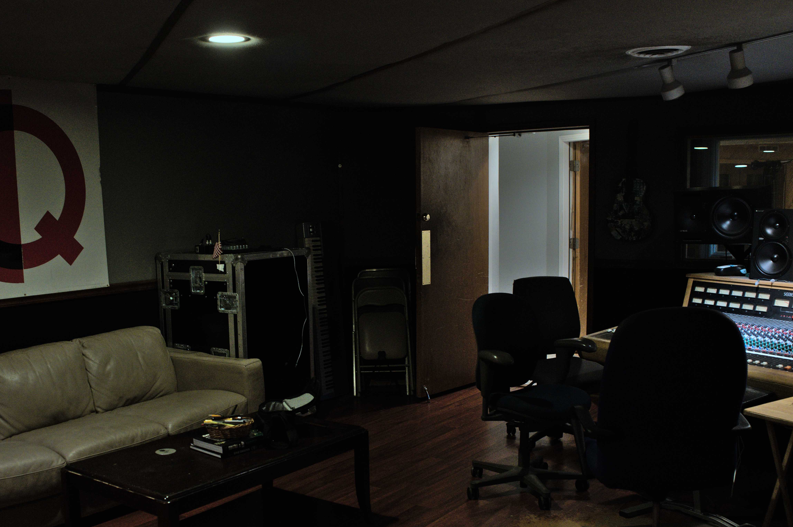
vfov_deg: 35.8
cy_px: 317
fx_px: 814
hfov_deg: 51.8
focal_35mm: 37
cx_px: 346
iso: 2000
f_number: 4
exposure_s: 1/50
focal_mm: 28
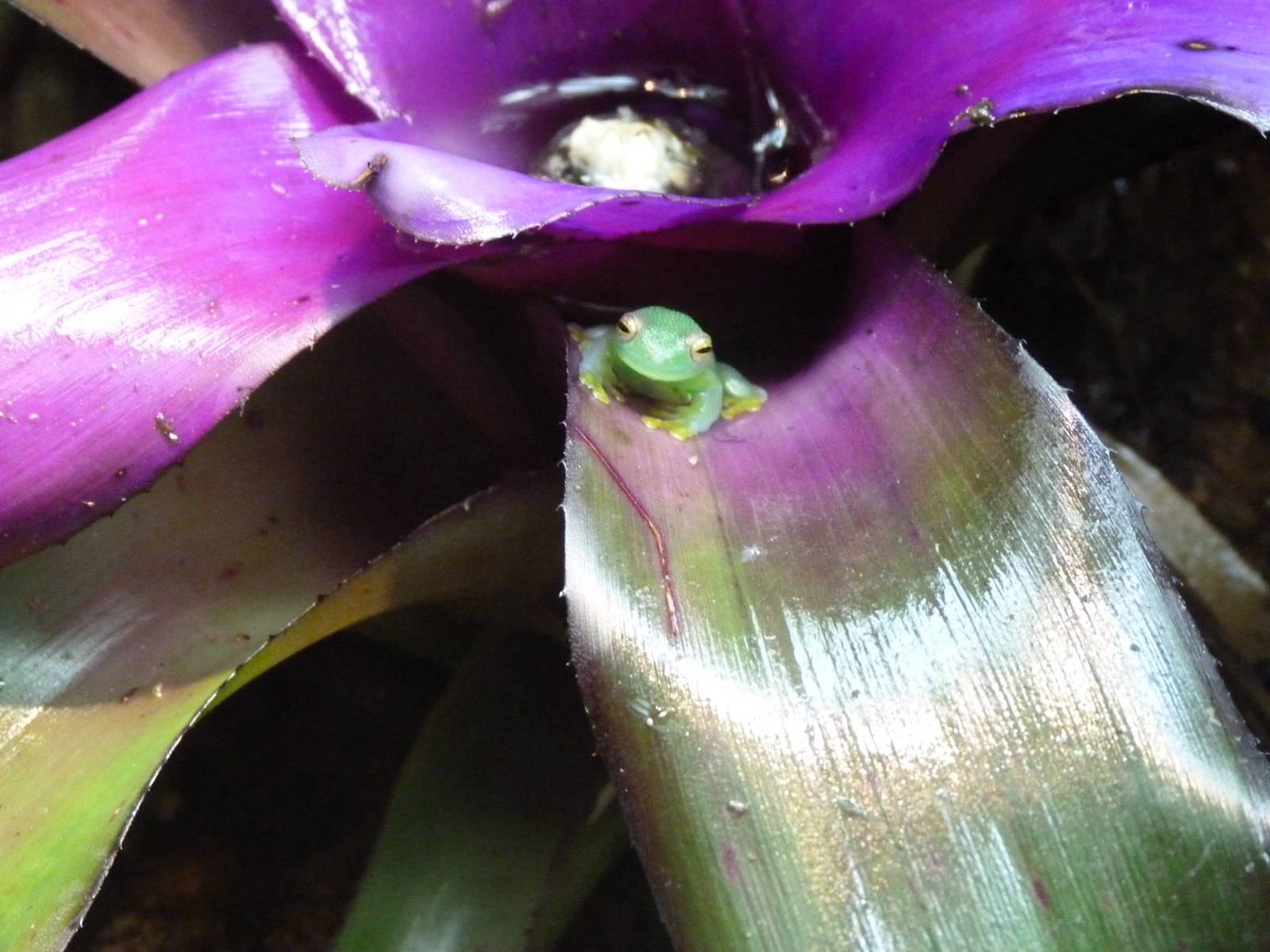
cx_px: 635
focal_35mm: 111
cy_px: 476
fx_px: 4072
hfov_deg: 17.7
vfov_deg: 13.3
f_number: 3.5
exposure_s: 1/40
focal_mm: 20.1
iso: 800
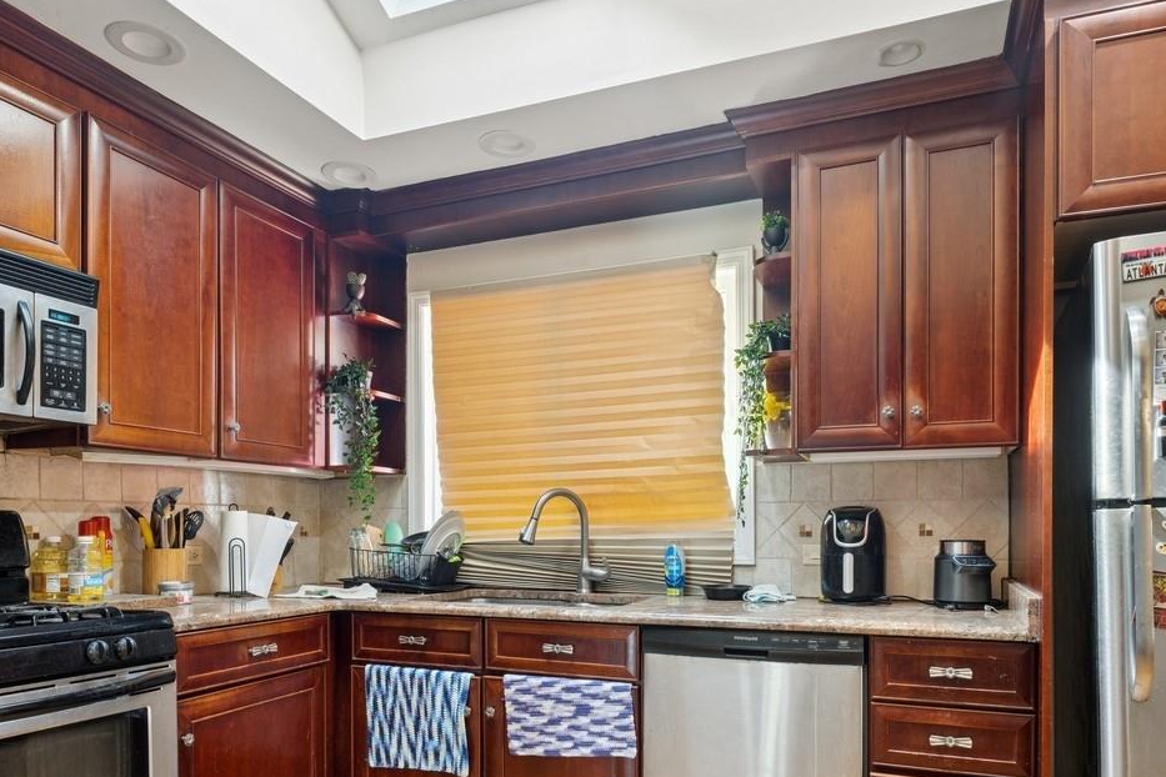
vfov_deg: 51.7
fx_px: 777
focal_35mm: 24
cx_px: 596
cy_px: 541
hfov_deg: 73.7
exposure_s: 1.6
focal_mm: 14
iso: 100
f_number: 11
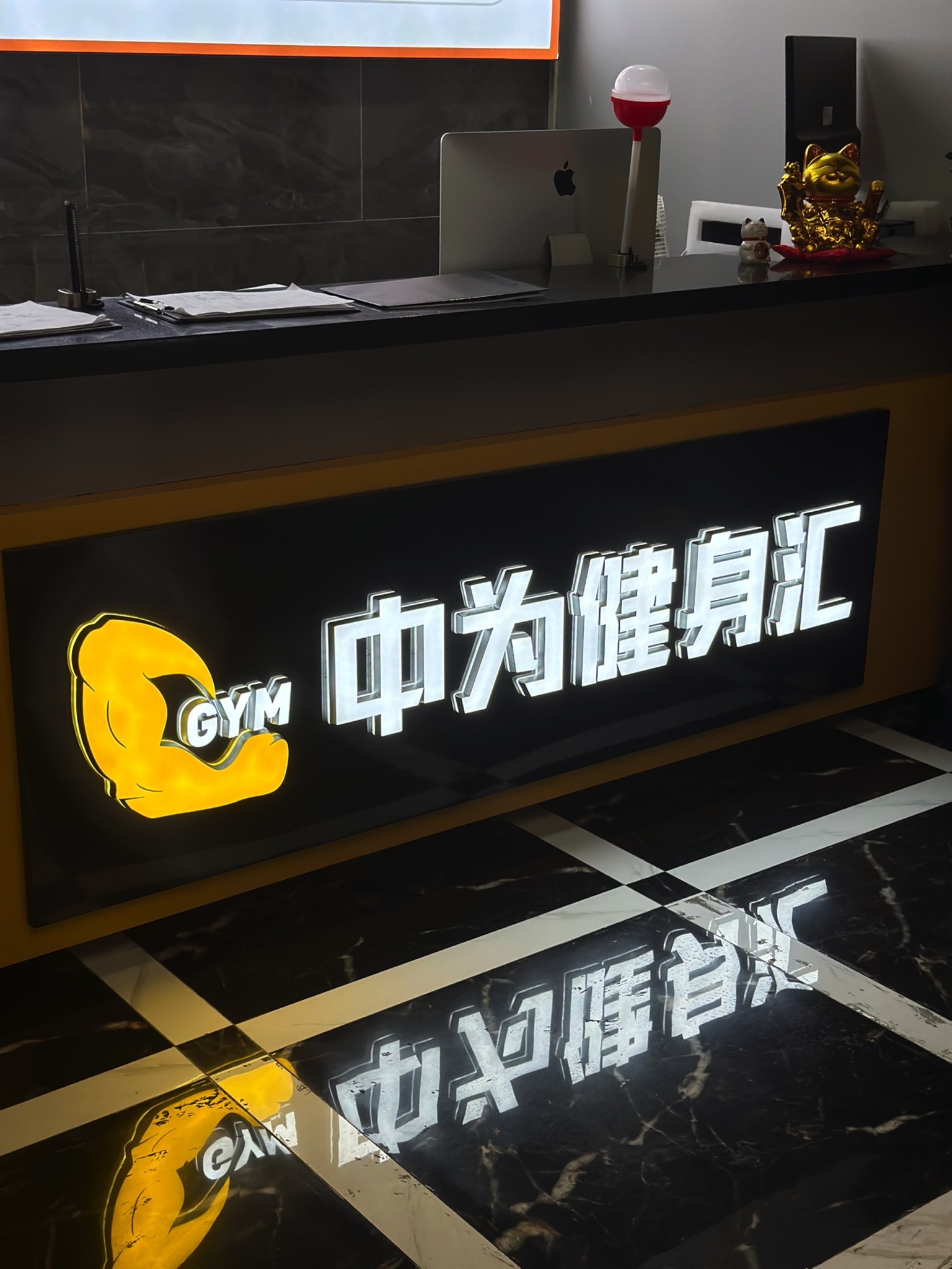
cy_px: 634
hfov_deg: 30.3
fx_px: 1760
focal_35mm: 48
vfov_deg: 39.7
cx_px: 476
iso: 80
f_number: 1.78
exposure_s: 1/785
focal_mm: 6.86
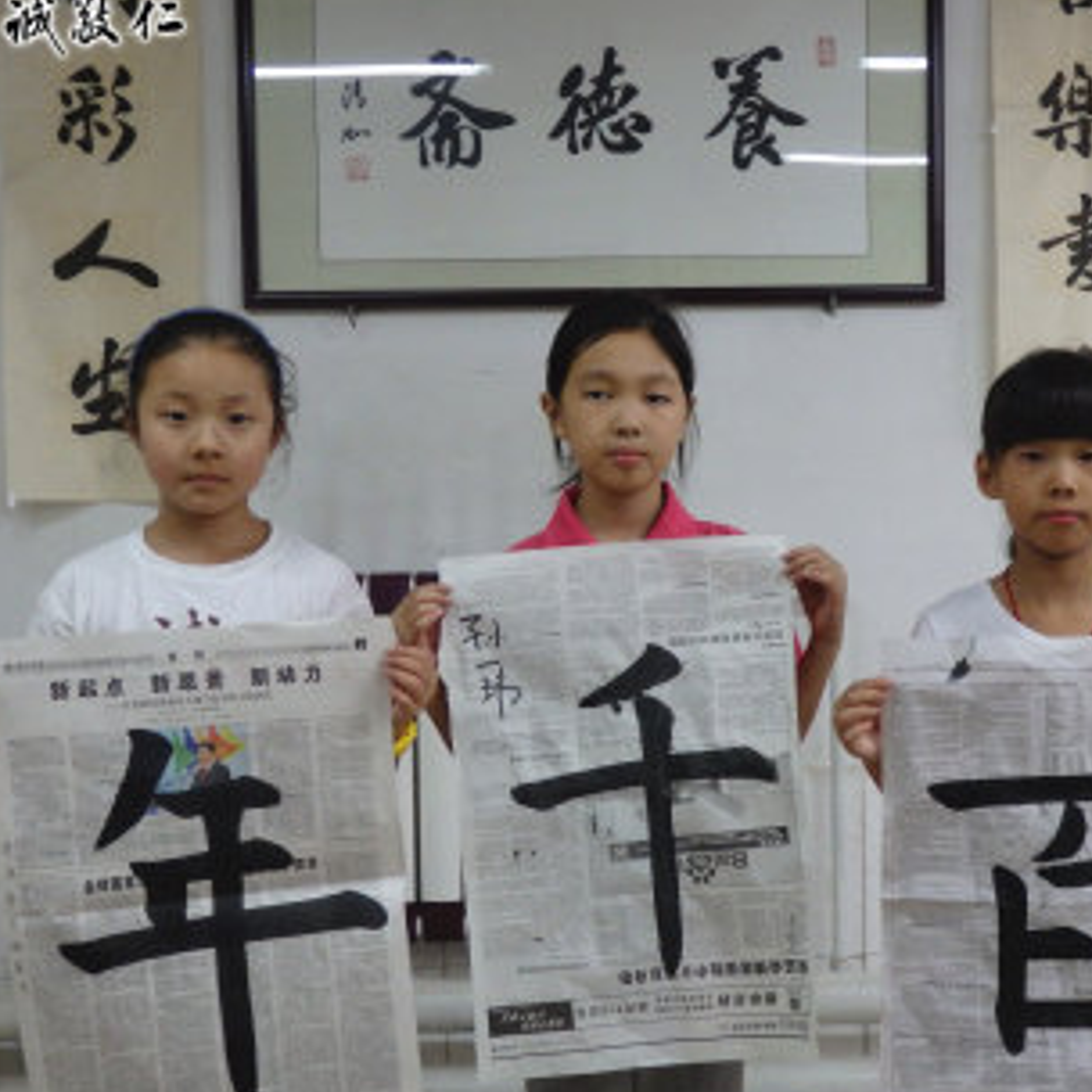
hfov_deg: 36.0
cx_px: 636
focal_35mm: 47
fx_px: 1677
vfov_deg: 36.1
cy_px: 562
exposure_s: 1/60
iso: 400
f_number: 3.4
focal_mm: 6
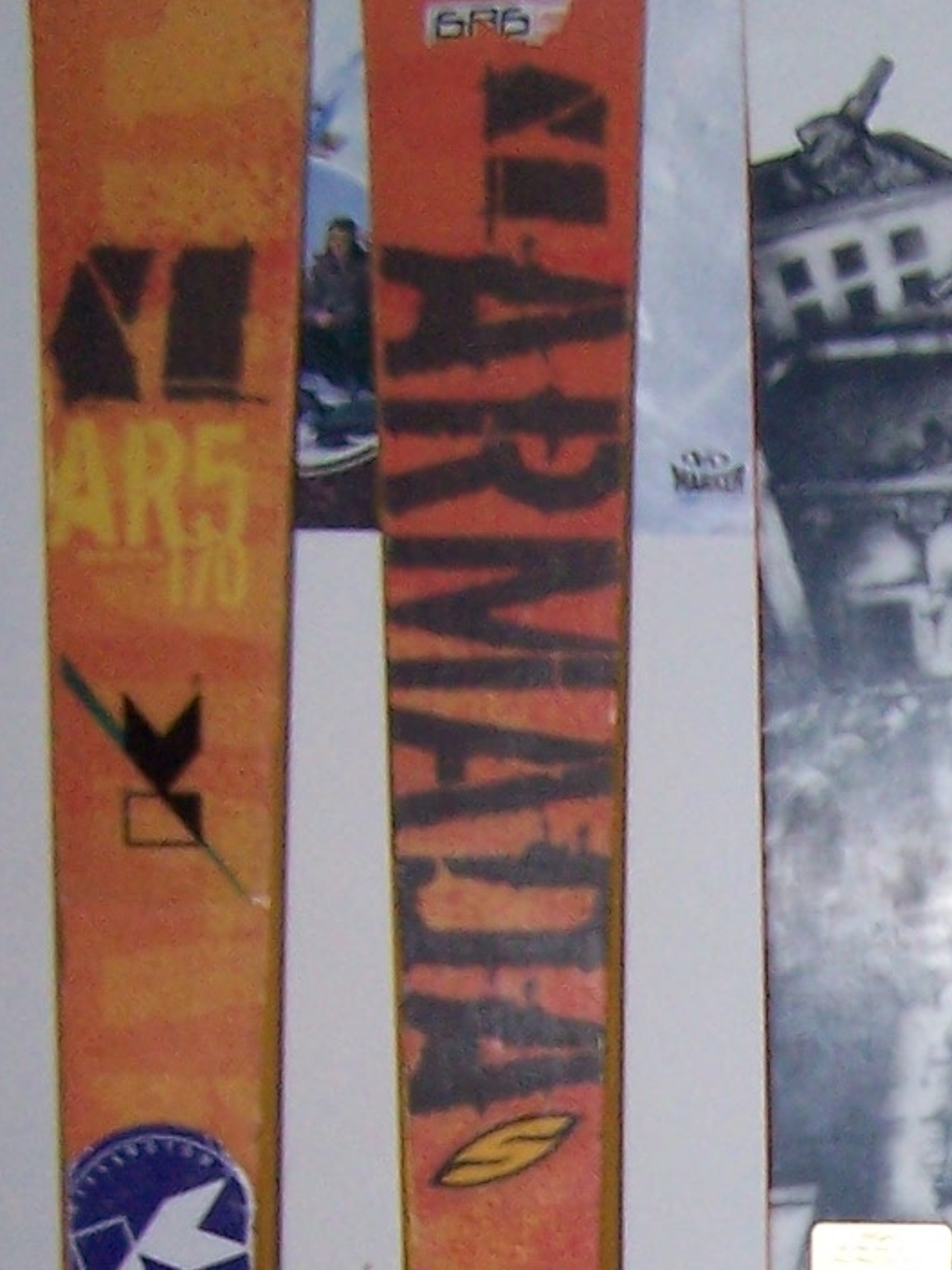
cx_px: 1307
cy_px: 1643
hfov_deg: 10.4
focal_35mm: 139
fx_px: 5097
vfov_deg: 13.7
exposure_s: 1/60
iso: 140
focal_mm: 6.3
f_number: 2.8
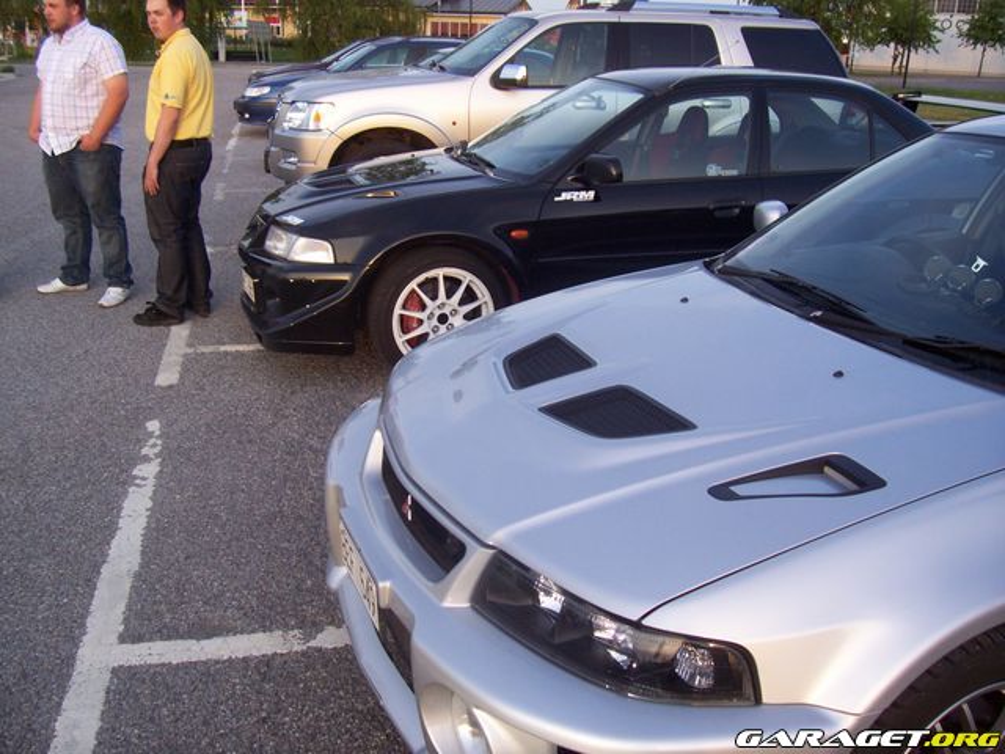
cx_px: 502
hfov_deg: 54.0
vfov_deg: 41.8
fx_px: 987
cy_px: 377
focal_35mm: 34
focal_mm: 5.6
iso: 80
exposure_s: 1/136
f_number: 2.7
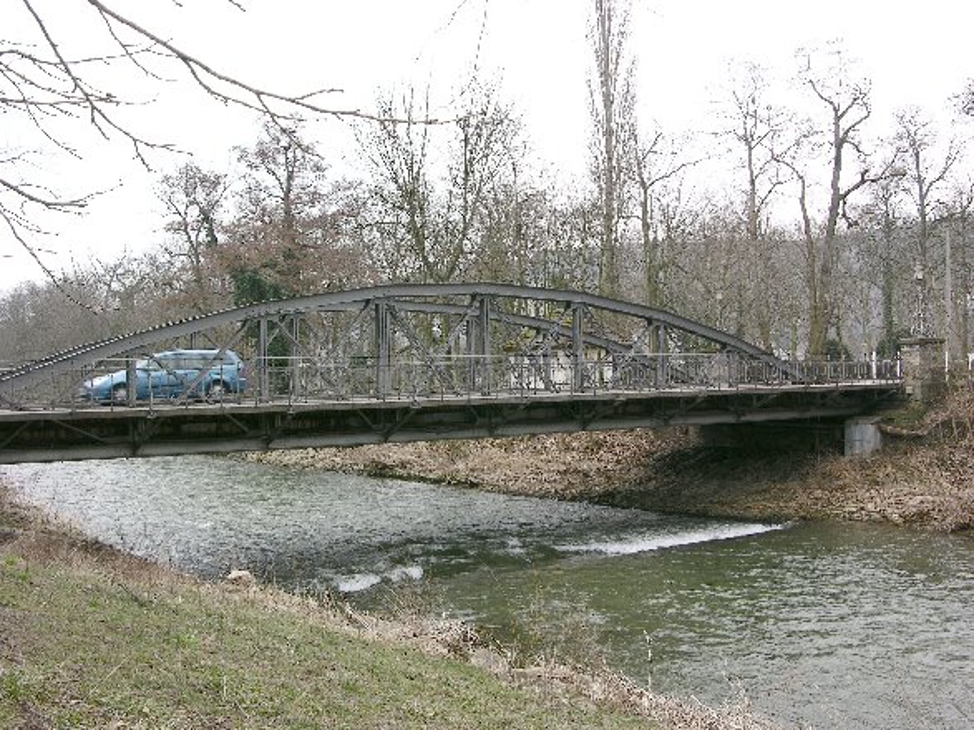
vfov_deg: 40.7
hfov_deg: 52.6
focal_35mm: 35
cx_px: 487
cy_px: 365
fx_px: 985
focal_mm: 8.9
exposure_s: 1/54.3
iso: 50
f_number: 5
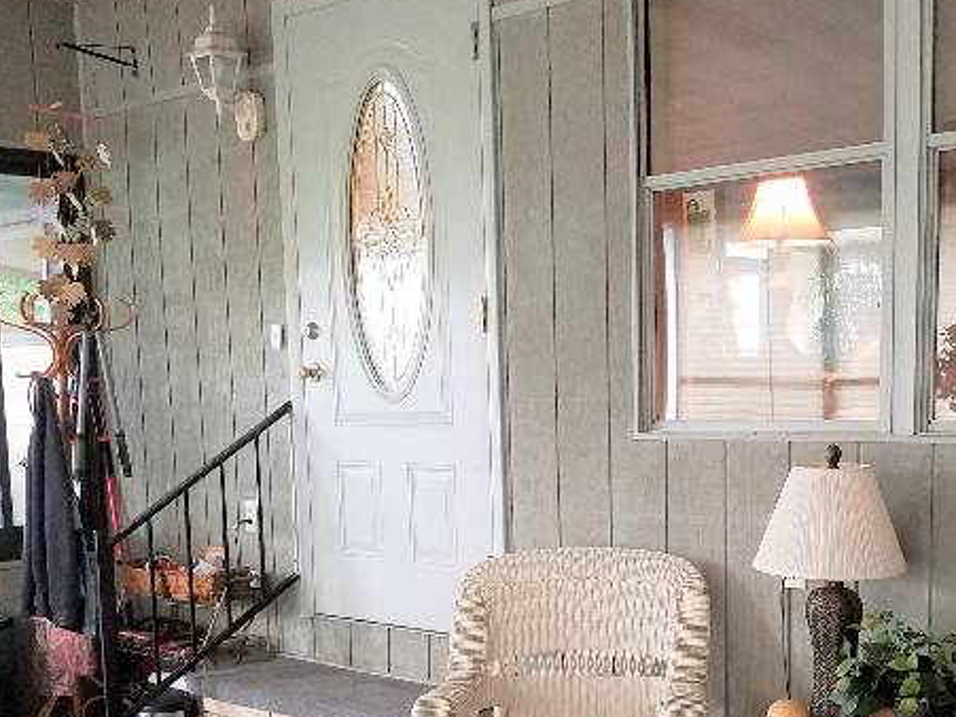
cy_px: 508
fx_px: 1353
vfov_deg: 29.3
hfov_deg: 38.6
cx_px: 606
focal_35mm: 49
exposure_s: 1/24
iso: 200
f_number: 1.7
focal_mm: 4.2
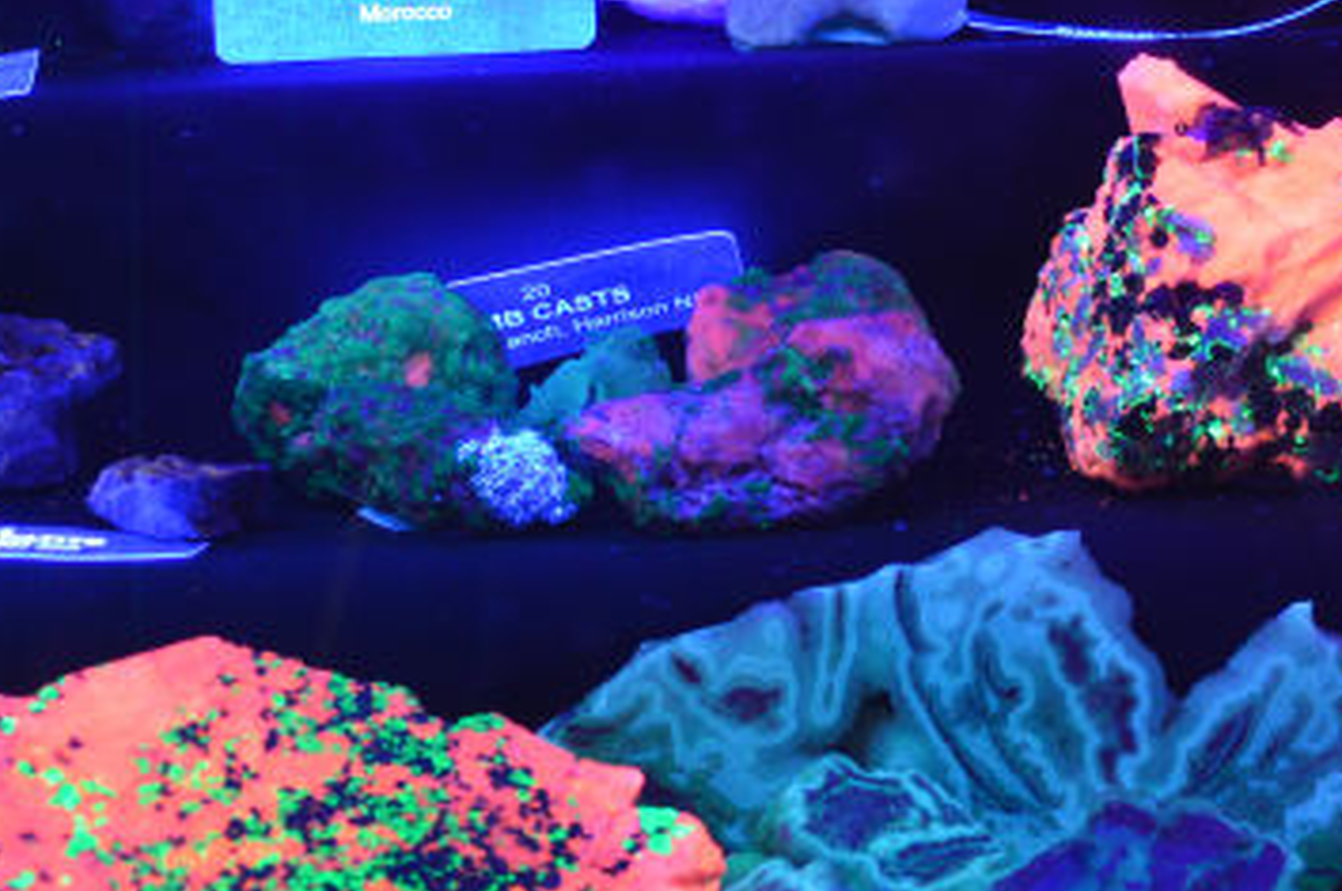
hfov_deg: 14.8
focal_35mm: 139
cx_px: 732
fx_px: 5174
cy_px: 123
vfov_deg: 9.8
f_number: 4.8
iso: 200
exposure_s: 6
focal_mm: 32
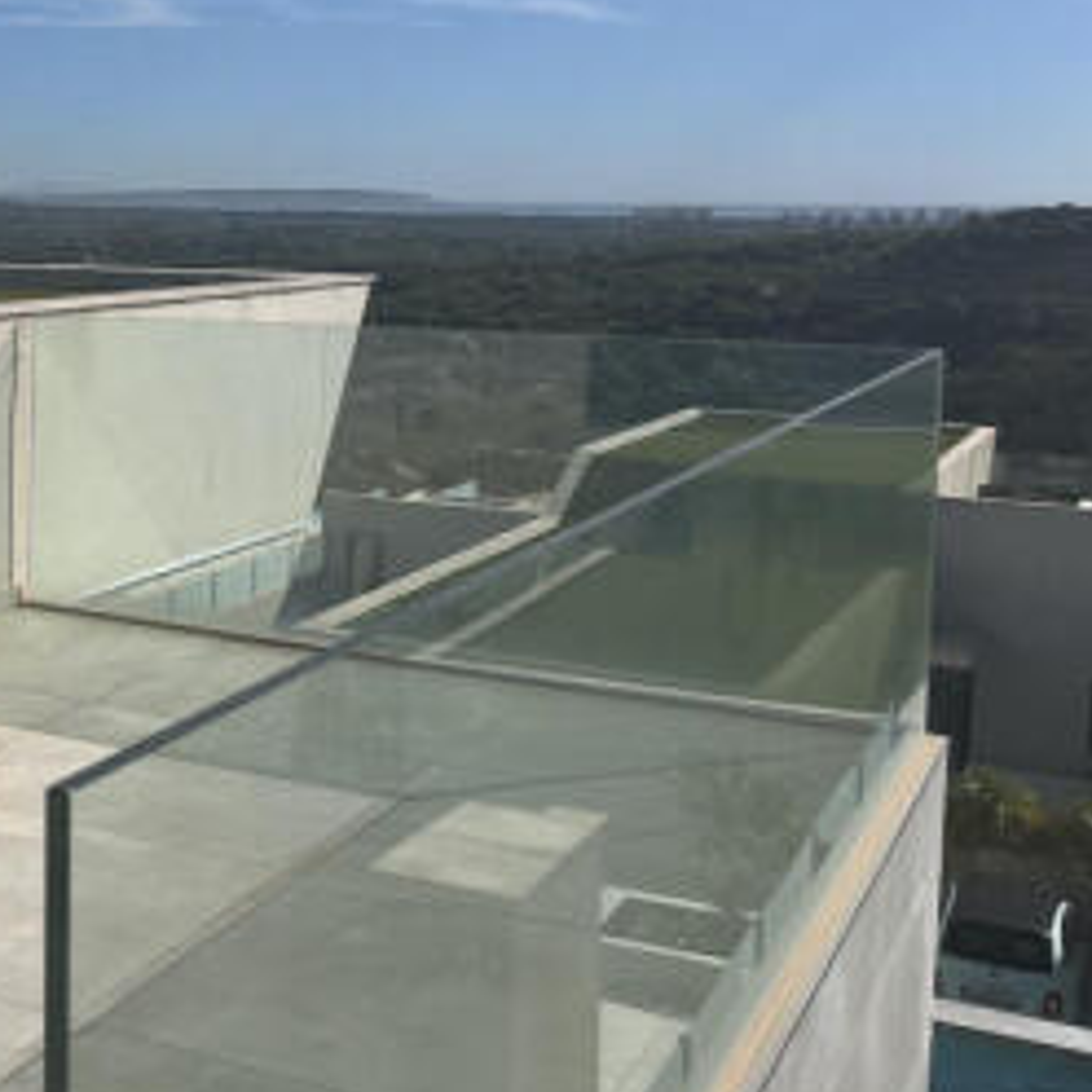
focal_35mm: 54
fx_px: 1927
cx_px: -187
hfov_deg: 28.0
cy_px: 354
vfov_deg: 31.4
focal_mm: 5.1
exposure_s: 1/9091
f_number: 1.6
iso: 50
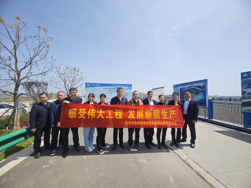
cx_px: 126
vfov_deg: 94.5
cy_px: 94
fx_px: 87
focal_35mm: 12
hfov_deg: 110.5
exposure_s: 1/1722
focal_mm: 2.03
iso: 80
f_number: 1.8
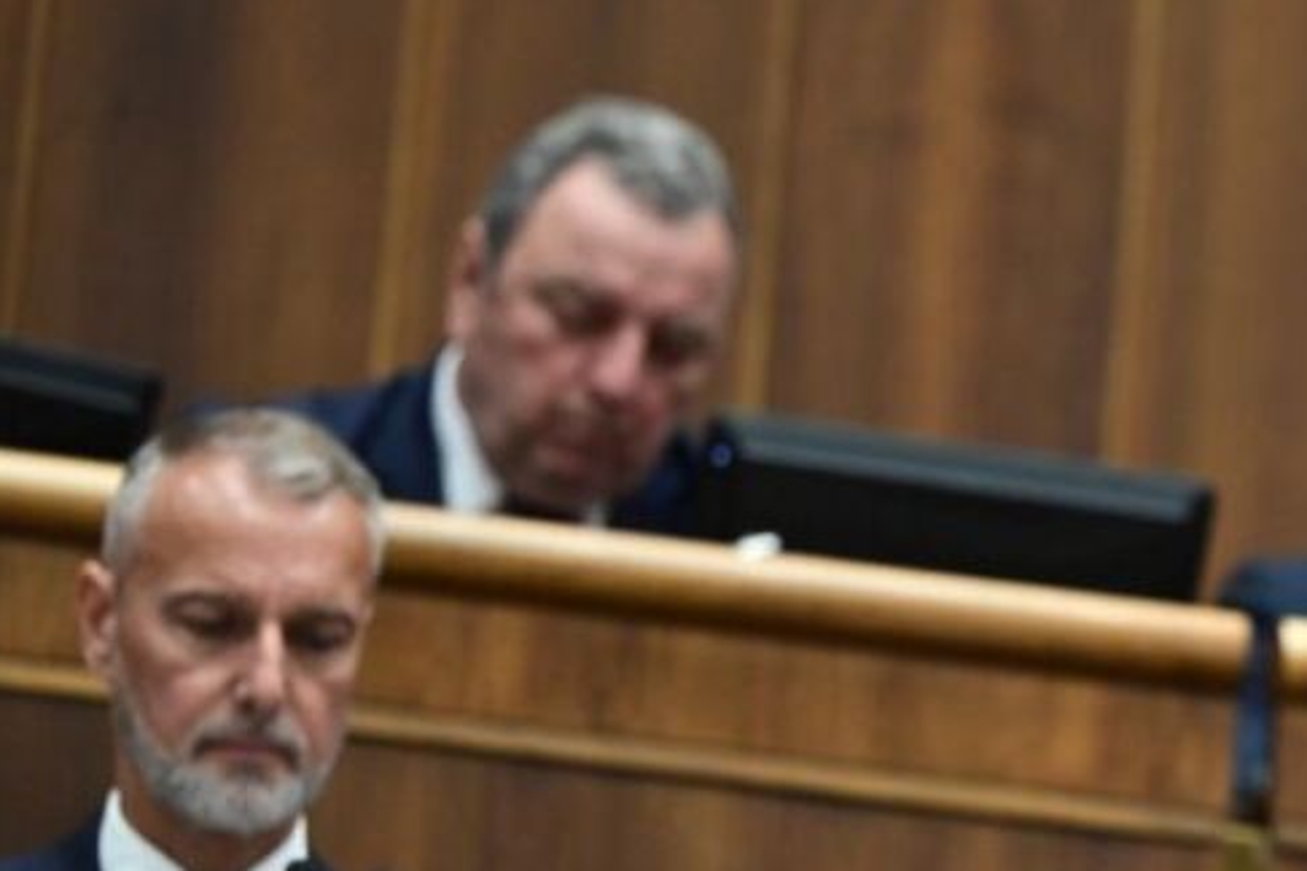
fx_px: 10746
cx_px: 1431
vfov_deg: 4.6
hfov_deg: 6.9
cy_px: 790
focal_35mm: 296
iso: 2500
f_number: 2.8
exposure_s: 1/320
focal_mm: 120
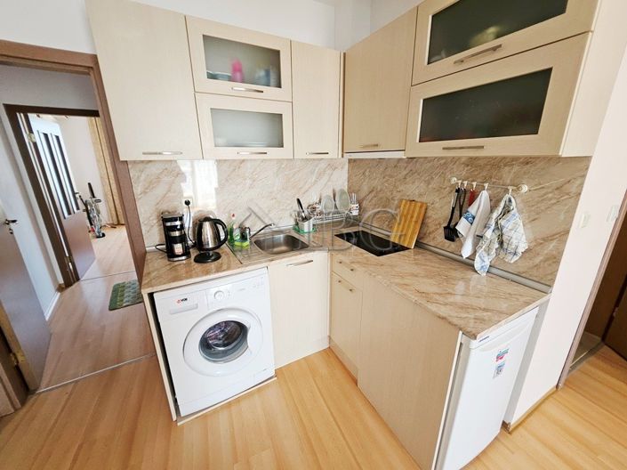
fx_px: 235
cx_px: 314
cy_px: 235
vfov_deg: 89.9
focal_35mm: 13
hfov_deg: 106.2
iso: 125
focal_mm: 1.7
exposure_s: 1/50
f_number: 2.2
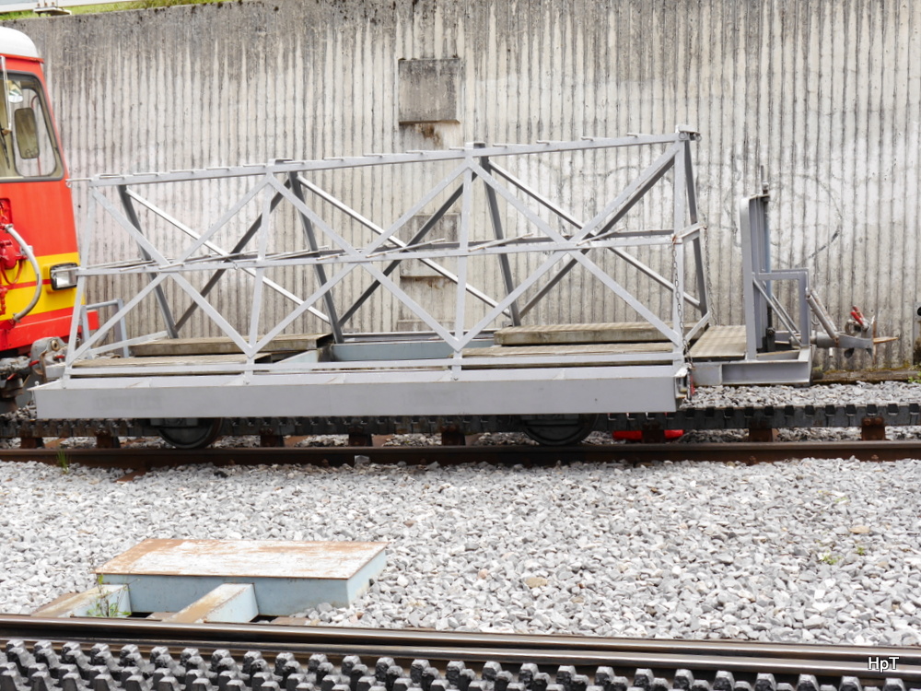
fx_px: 1224
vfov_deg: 31.5
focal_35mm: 46
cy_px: 346
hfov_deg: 41.2
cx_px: 460
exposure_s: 1/200
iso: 160
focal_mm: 23
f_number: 6.3
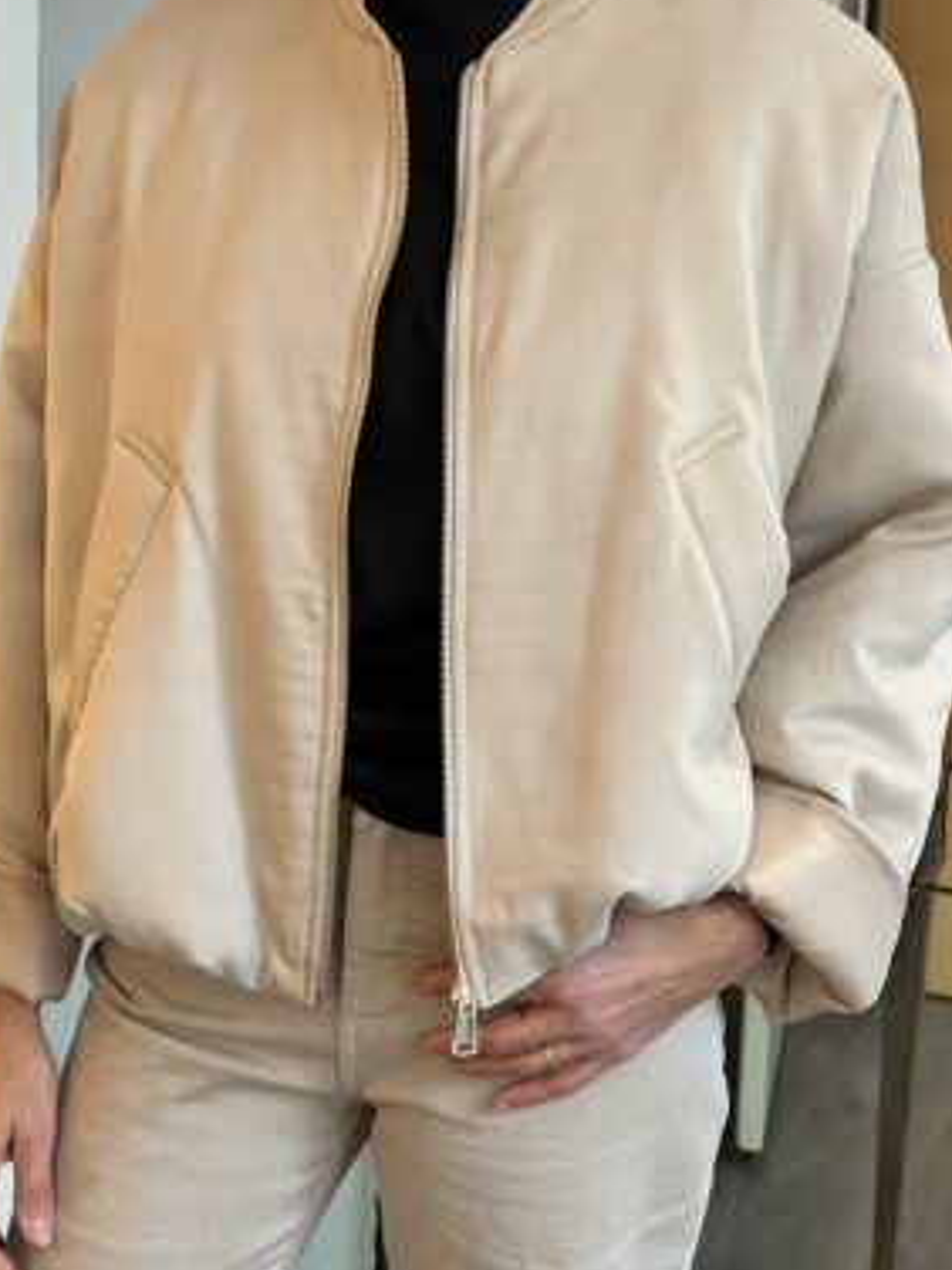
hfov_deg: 18.0
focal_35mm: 82
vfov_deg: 23.8
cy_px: 621
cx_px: 459
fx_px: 3007
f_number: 2.8
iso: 500
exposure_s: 1/50
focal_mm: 9
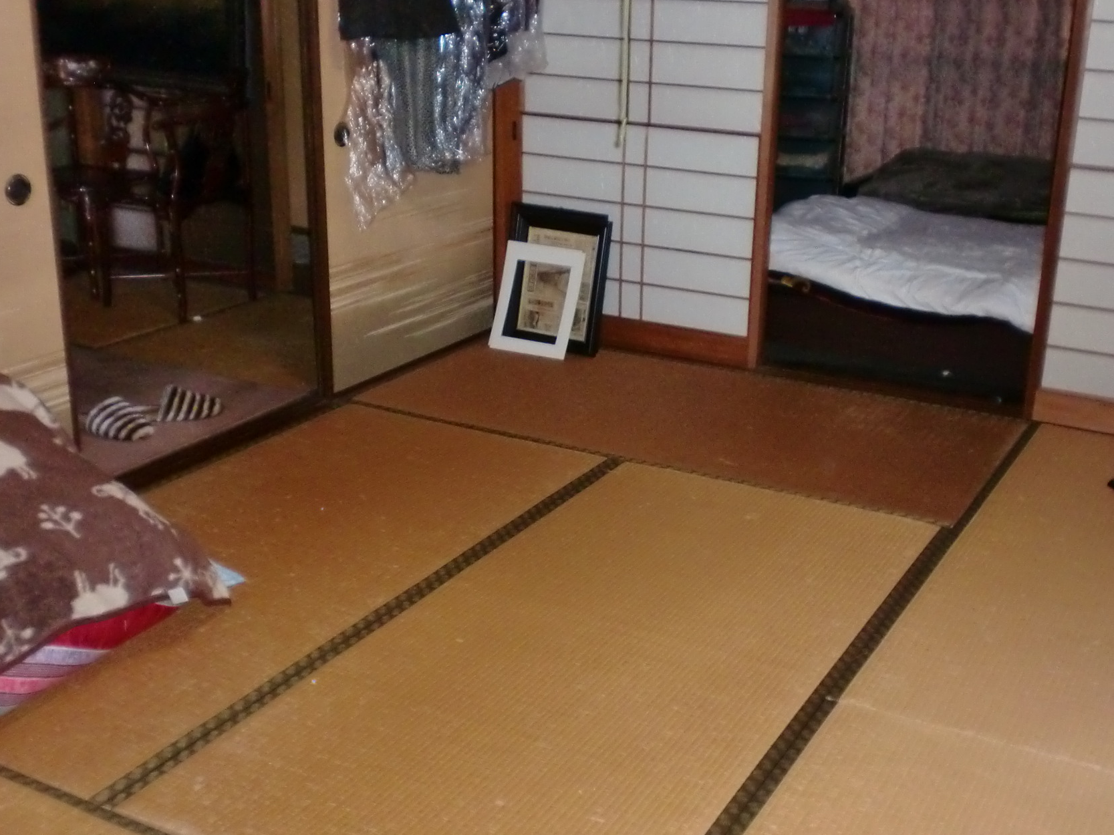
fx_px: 1384
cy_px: 422
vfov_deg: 33.6
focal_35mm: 43
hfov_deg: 43.8
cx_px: 611
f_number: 3.1
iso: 400
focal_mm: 6.3
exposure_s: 1/40
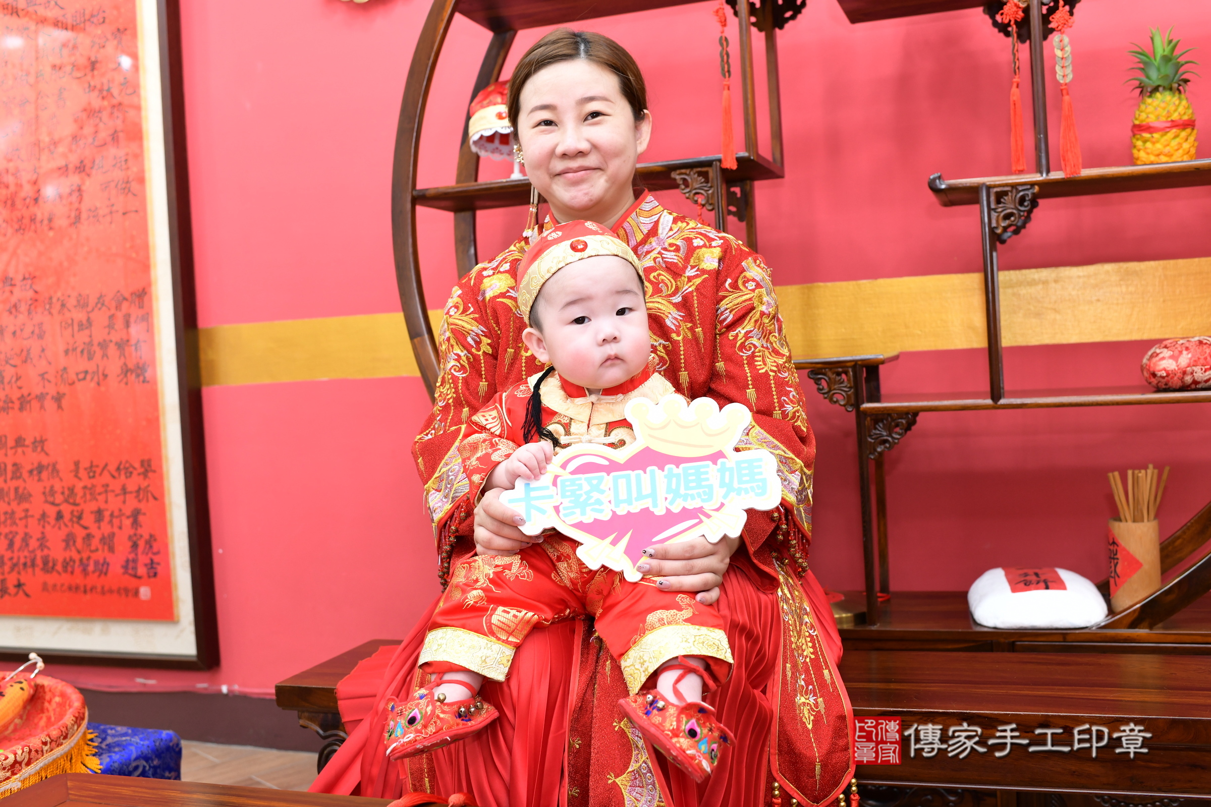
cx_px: 606
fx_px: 1177
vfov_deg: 37.9
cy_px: 404
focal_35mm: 35
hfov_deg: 54.4
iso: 800
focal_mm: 35
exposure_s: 1/200
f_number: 4.5
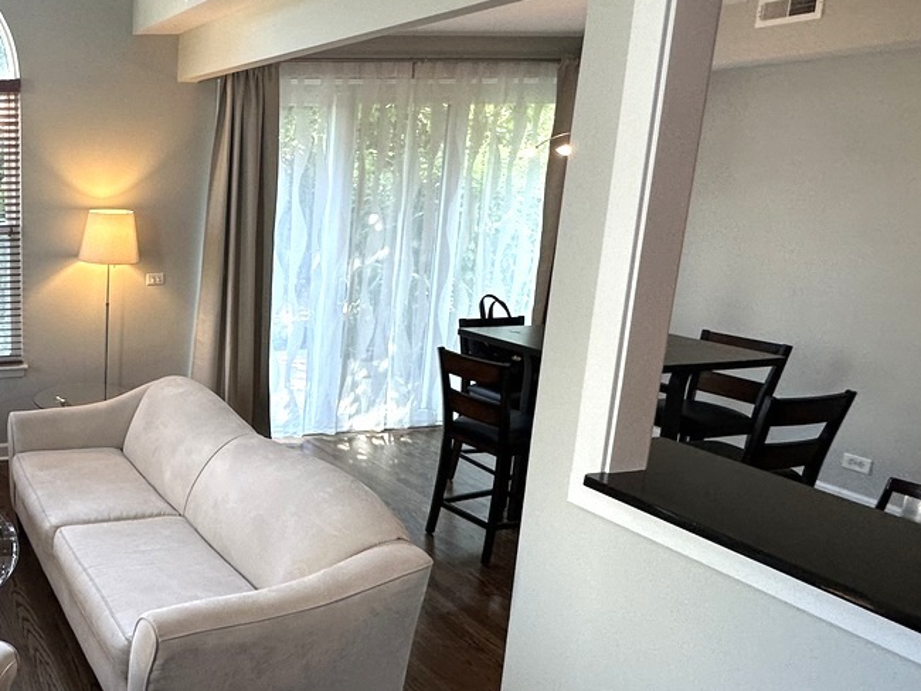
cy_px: 338
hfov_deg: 47.7
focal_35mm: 31
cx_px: -11
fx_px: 825
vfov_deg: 45.5
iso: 100
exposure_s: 1/120
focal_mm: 2.22
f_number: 2.2
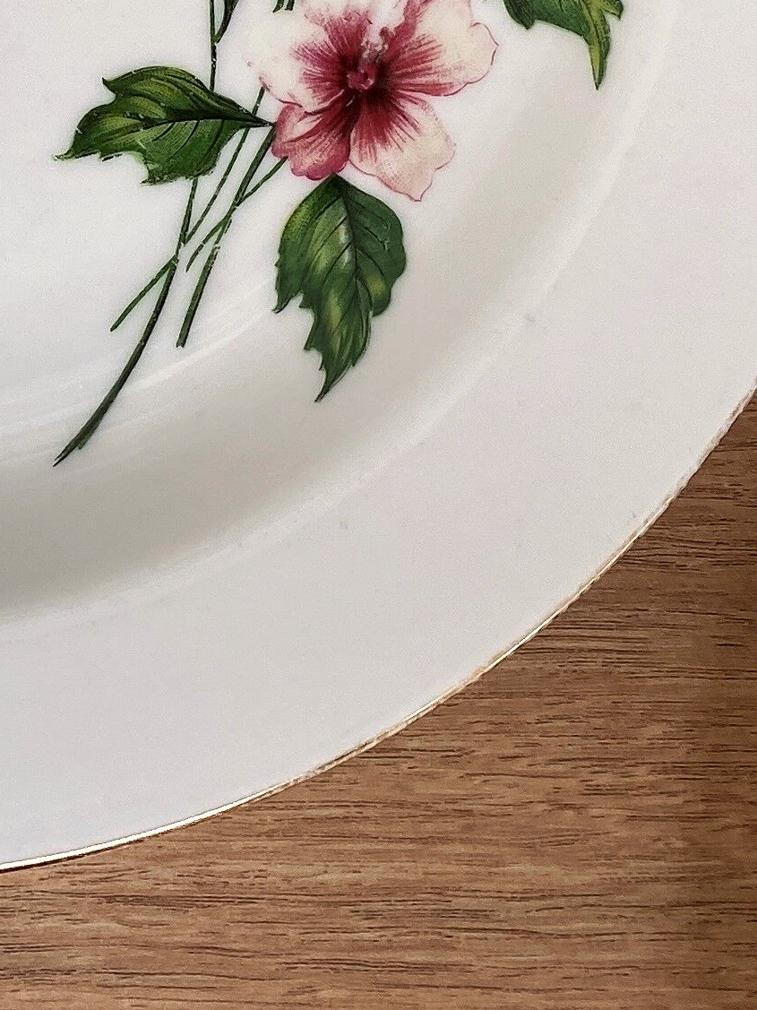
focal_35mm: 93
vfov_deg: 20.3
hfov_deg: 15.6
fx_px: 2712
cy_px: -40
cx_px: 17
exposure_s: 1/122
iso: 32
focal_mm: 4.25
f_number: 1.8
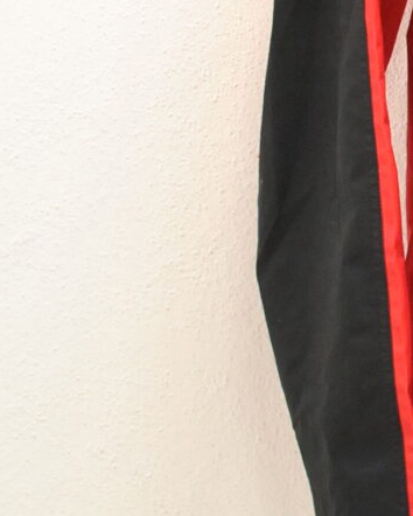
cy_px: -165
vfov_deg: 8.8
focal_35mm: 216
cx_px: 630
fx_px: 3299
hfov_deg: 7.0
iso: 800
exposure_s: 1/80
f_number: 4
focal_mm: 35
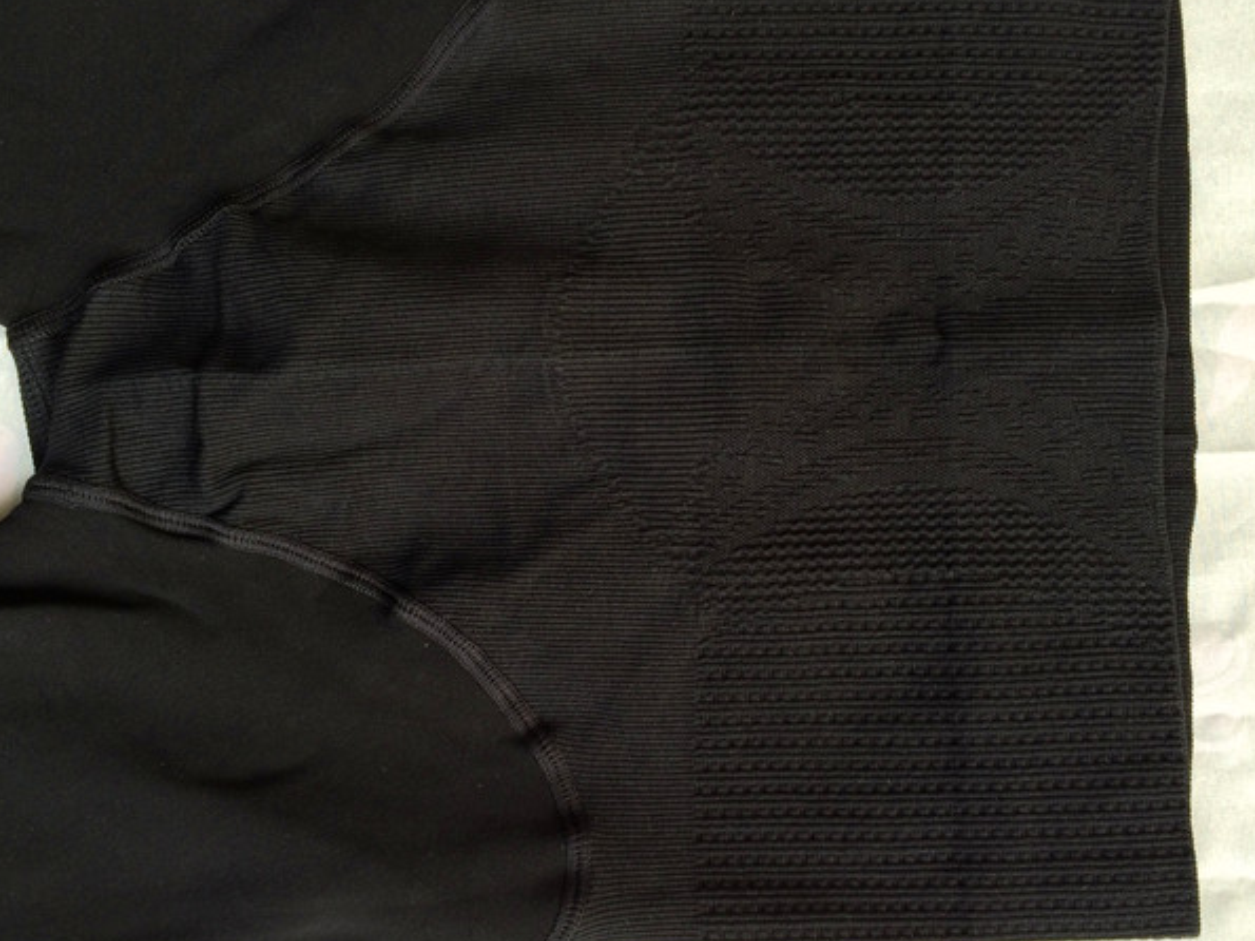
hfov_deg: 47.9
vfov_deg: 36.8
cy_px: 454
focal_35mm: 39
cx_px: 624
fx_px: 1414
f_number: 2.2
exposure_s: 1/100
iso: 40
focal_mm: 4.15
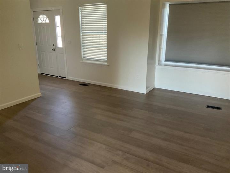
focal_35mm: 29
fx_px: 193
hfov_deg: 61.7
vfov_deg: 48.2
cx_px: 115
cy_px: 86
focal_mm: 3
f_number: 1.8
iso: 160
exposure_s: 1/60
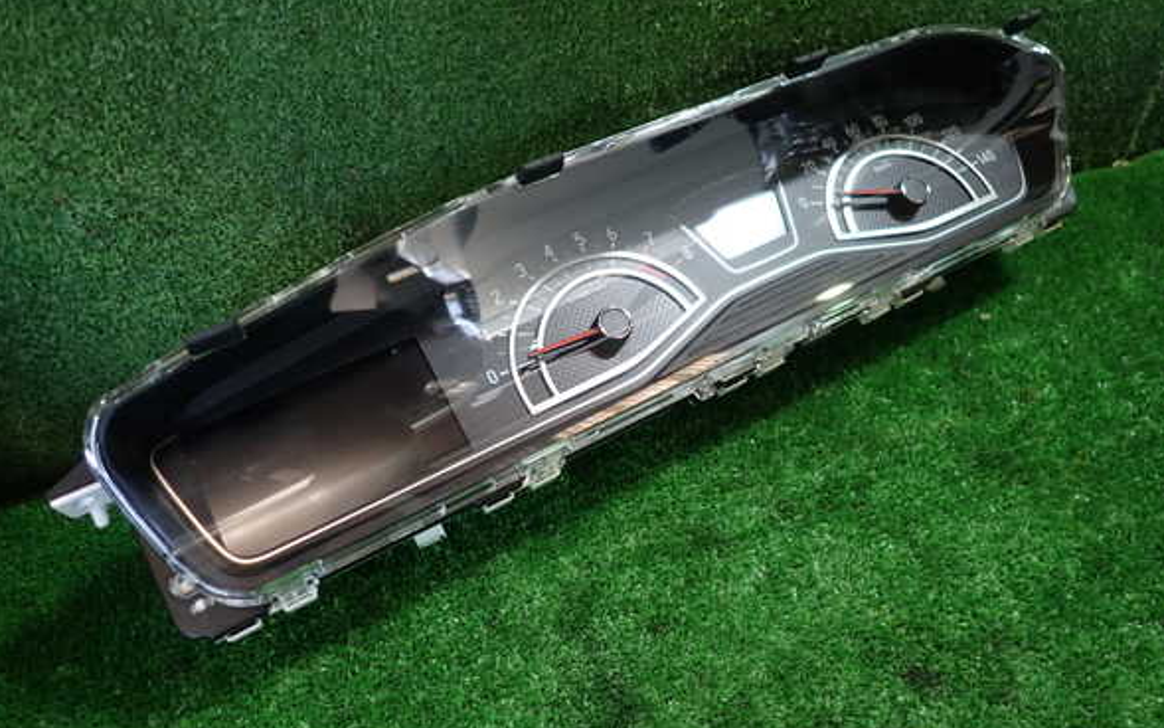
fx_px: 856
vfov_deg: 46.0
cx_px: 583
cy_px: 342
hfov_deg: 68.4
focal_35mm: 27
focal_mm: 4.5
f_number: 2
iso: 200
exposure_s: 1/50
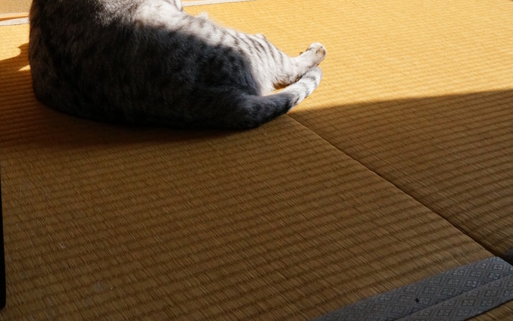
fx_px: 808
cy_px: 33
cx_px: 257
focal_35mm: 58
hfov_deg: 35.2
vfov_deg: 21.9
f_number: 11
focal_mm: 25
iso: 1600
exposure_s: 1/800
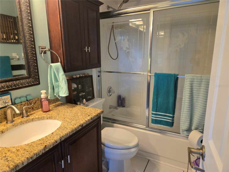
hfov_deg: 73.9
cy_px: 86
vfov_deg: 58.9
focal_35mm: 23
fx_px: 152
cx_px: 114
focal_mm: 5.4
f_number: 1.8
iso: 500
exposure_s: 1/120
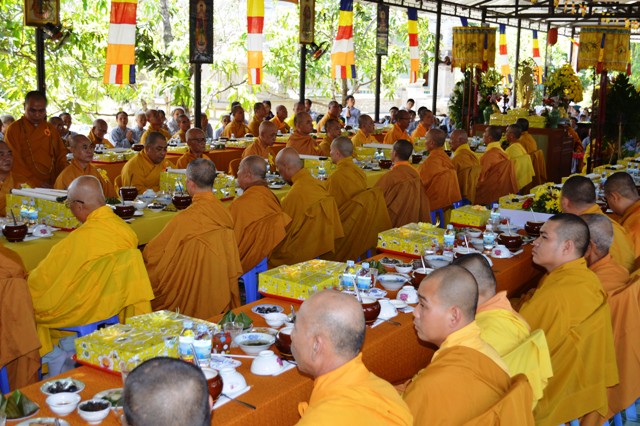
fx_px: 853
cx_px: 320
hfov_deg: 41.1
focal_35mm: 48
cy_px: 213
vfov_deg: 28.0
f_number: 4.8
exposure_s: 1/125
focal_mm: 32
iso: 360
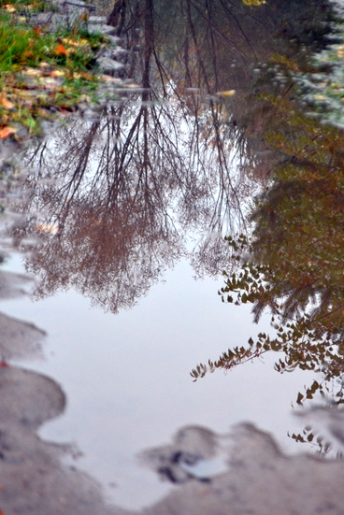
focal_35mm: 120
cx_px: 226
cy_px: 261
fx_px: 1714
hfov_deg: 11.5
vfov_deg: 17.1
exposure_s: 1/60
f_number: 5.6
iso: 720
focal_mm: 55
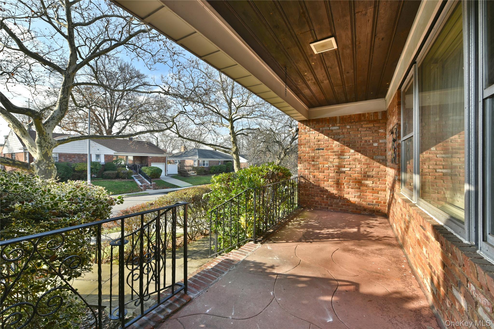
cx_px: 247
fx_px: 192
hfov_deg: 104.2
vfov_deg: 81.2
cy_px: 164
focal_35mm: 14
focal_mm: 14
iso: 320
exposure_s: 1/250
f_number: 9
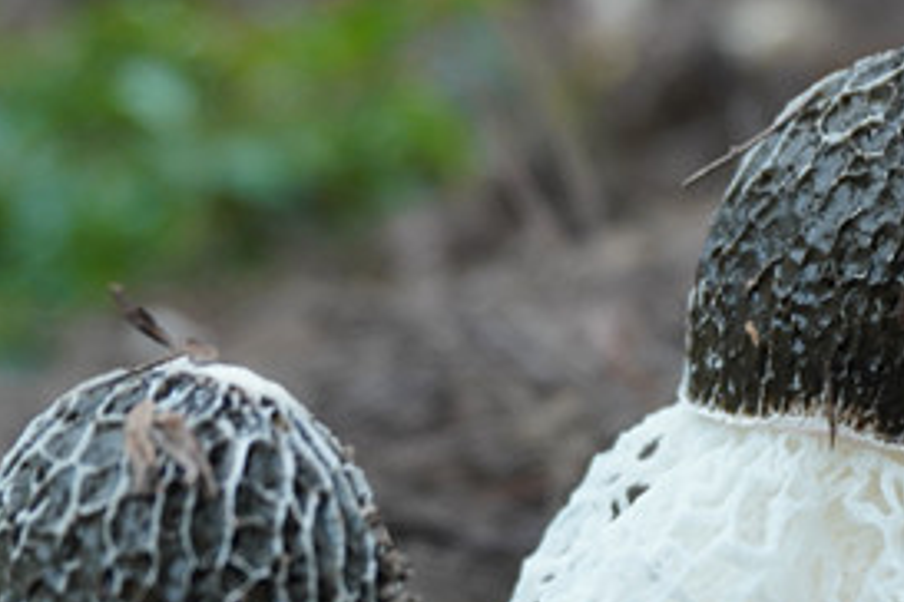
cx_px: 619
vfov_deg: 14.1
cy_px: 678
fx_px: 2385
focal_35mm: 95
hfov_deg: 21.4
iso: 500
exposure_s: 1/60
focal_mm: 24
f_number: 4.5
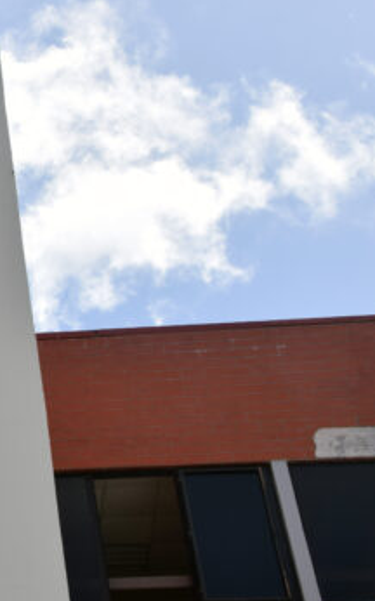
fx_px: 1721
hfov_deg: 11.6
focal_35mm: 105
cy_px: 314
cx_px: -266
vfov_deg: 19.8
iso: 200
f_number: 11
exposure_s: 1/500
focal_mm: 31
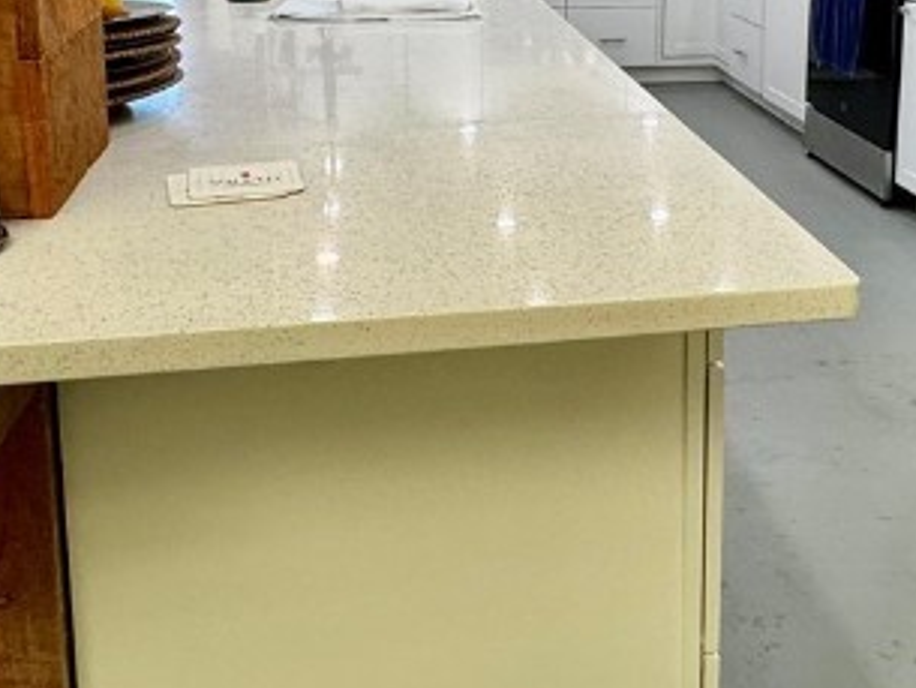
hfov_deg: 40.1
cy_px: 15
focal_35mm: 47
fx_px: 1244
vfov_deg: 29.1
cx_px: 580
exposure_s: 1/120
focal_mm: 2.22
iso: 200
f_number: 2.2
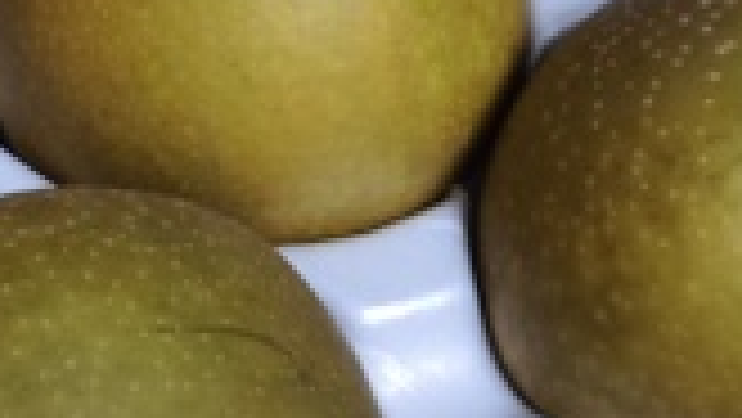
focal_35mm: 111
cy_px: -22
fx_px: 2185
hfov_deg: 19.1
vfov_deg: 10.8
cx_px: 184
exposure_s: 1/60
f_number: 1.6
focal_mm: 6.57
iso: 640
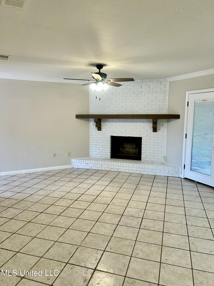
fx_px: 214
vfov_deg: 67.3
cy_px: 143
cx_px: 107
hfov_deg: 53.1
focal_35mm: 26
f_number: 1.5
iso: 80
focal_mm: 5.7
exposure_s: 1/60
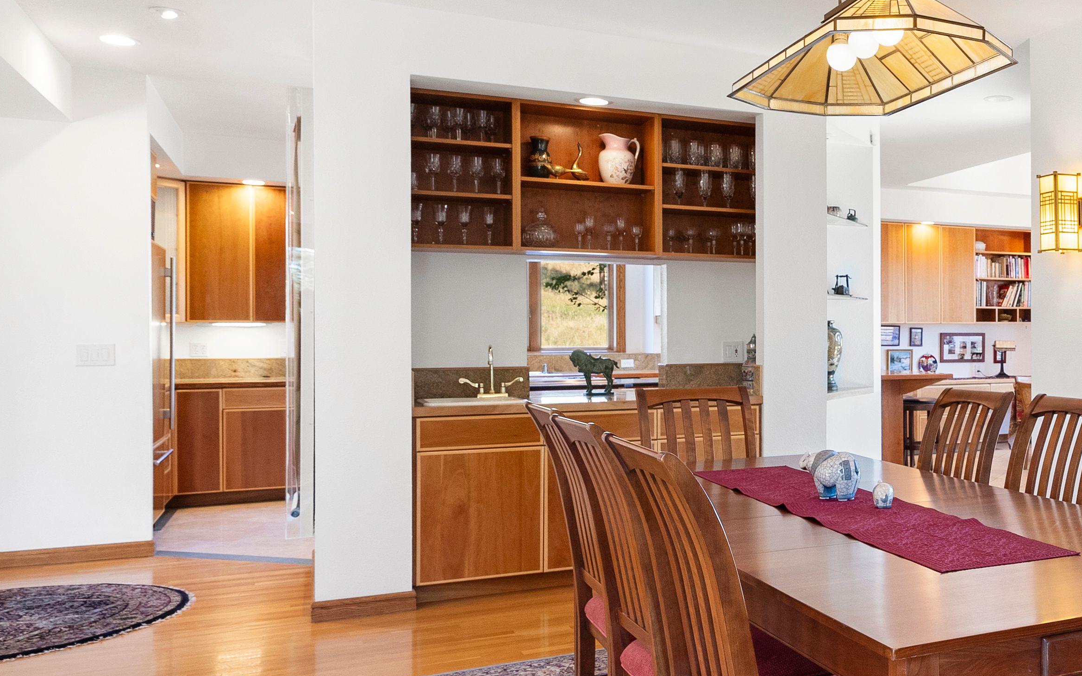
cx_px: 971
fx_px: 1091
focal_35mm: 37
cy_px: 342
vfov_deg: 34.4
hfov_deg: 47.5
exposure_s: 1/20
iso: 640
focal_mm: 20
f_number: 8
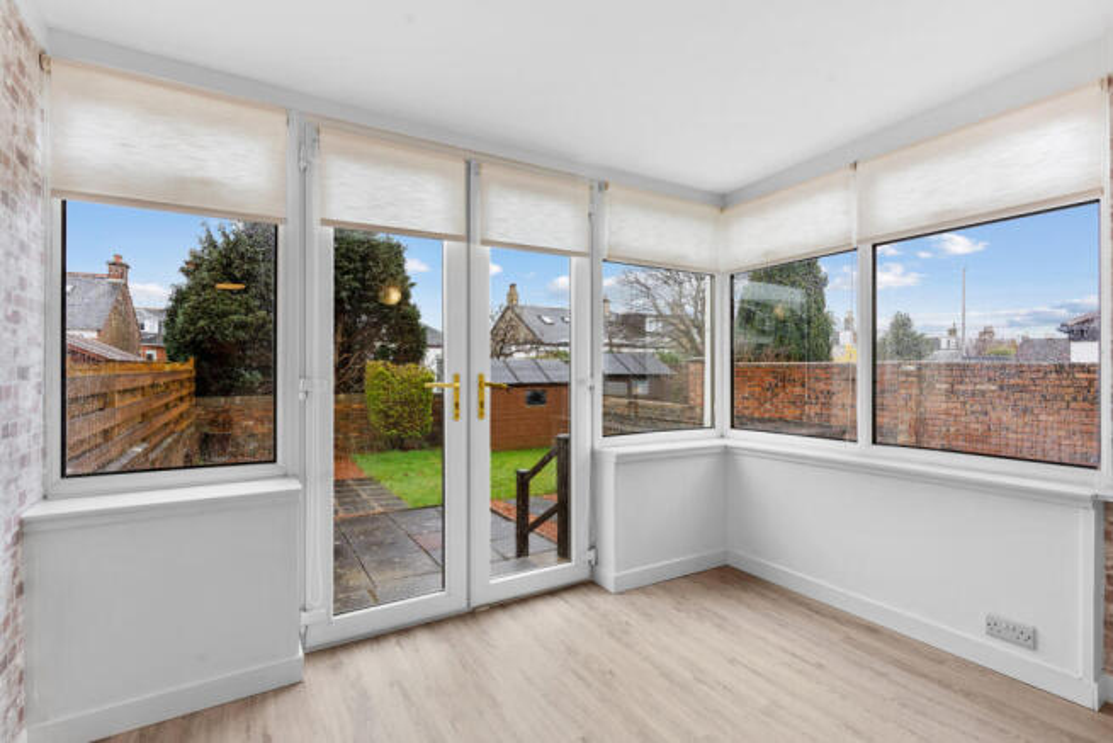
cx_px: 556
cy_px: 372
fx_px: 526
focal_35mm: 17
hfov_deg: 93.3
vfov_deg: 70.5
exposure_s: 1/20
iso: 320
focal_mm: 17
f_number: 8
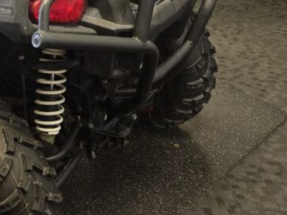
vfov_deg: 22.1
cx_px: -28
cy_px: 4
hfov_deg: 27.7
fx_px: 531
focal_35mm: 64
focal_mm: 5.4
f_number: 1.8
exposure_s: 1/120
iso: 640
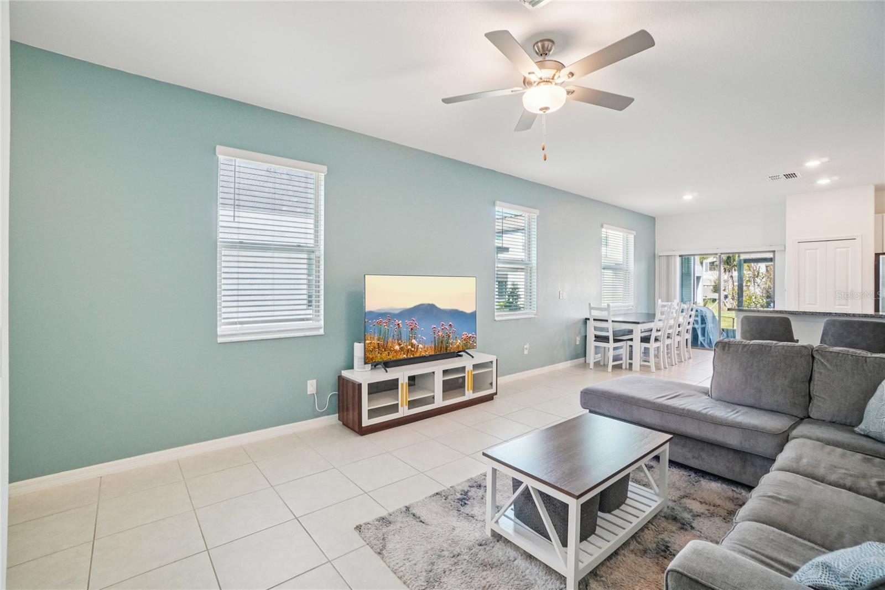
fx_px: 369
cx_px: 442
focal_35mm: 15
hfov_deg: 100.4
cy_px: 295
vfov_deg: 77.3
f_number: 8
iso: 1000
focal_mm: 10
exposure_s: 1/30
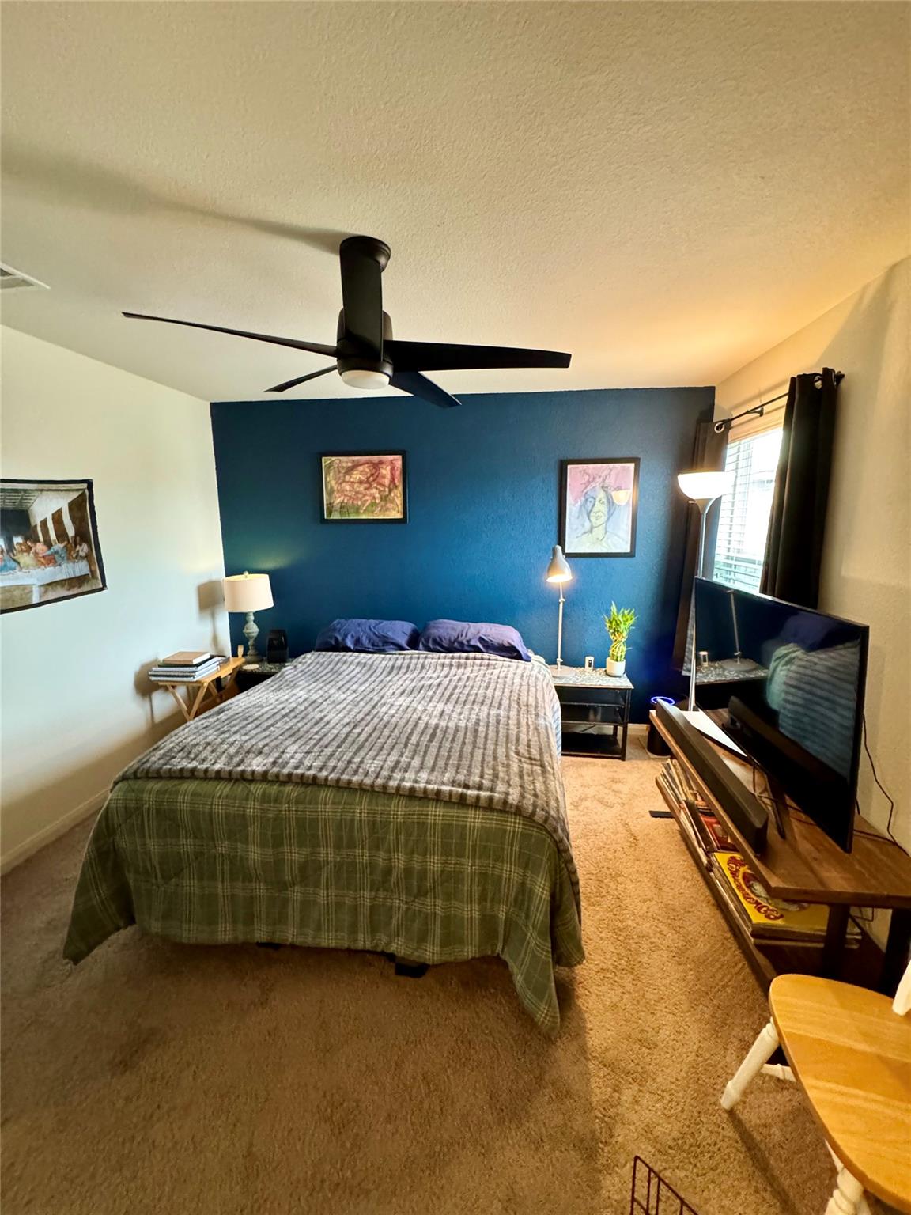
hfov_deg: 85.7
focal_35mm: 14
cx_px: 456
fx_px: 491
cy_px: 608
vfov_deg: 102.1
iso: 1250
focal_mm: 2.22
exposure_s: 1/59
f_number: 2.2
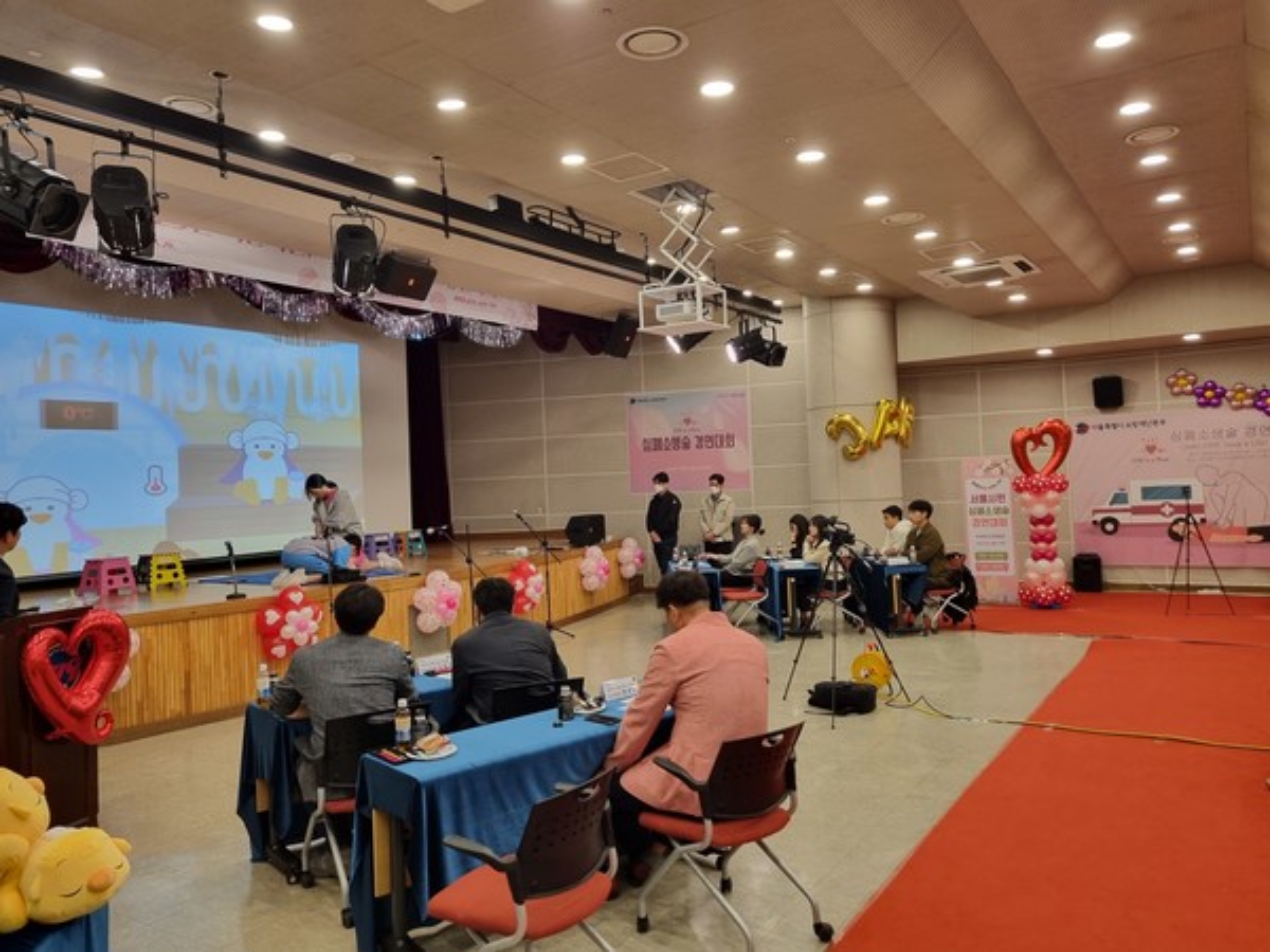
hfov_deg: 67.3
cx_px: 635
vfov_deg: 53.1
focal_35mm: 26
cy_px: 476
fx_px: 954
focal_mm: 5.4
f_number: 1.8
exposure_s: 1/60
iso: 200
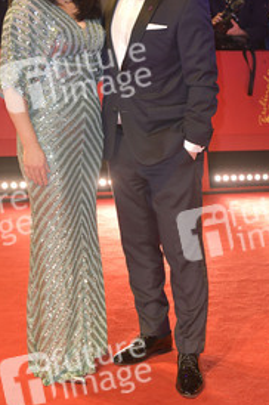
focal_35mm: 73
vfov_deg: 27.6
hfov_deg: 18.6
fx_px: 820
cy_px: 152
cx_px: 118
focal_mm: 50
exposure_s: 1/200
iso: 1600
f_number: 5.6
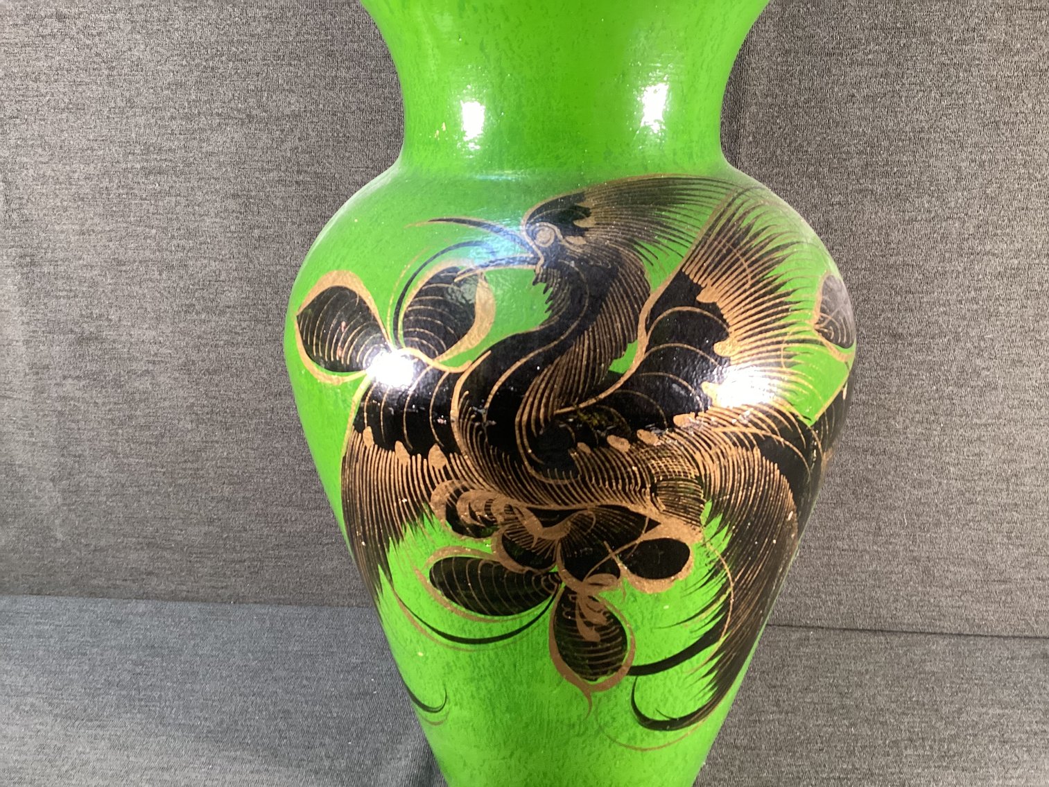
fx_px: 939
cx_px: 524
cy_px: 394
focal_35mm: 31
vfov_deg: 45.4
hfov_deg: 58.3
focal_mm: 3.3
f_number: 2.4
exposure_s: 1/60
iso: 250
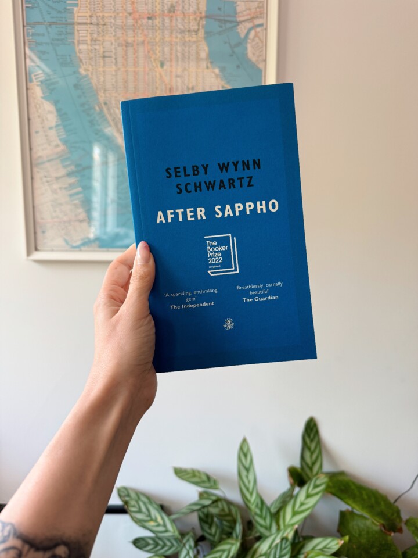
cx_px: 209
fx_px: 386
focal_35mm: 24
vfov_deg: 71.6
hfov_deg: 56.8
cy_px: 279
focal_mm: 6.76
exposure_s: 1/121
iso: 160
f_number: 1.78
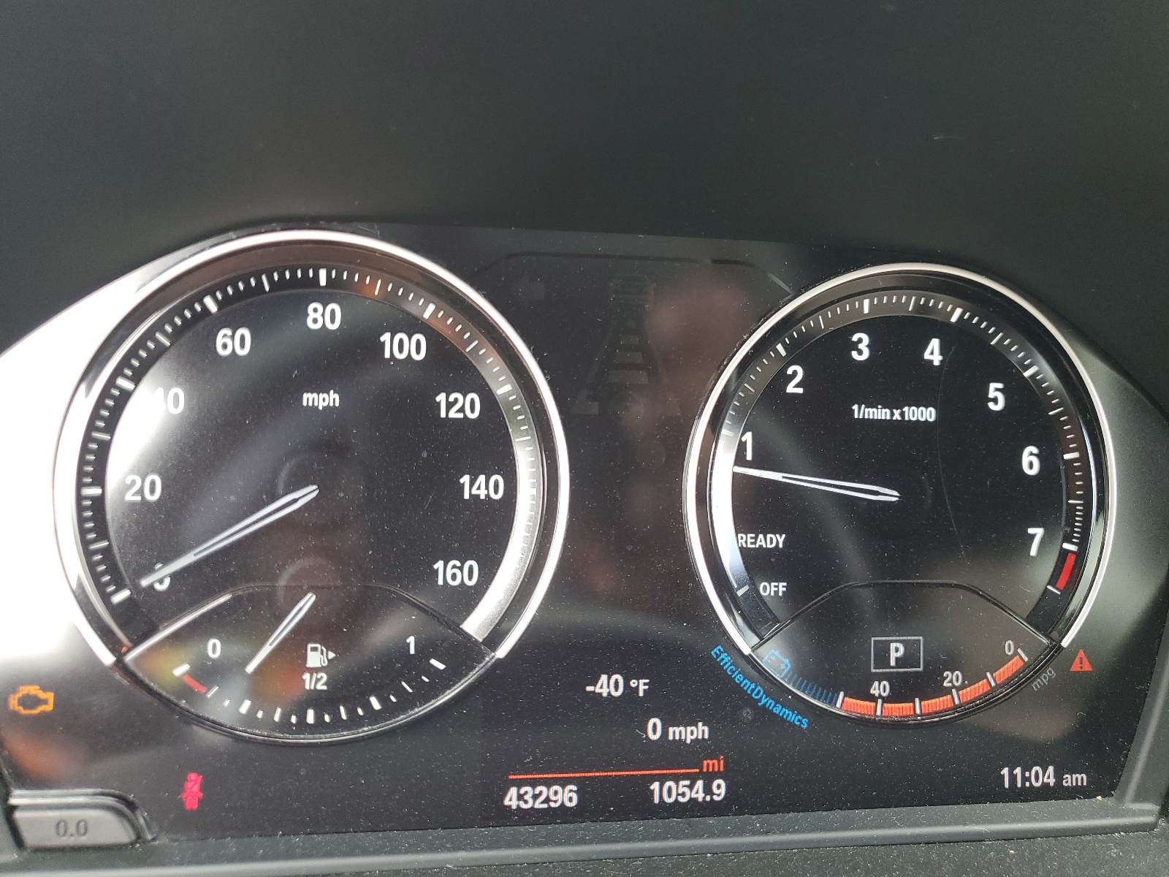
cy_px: 438
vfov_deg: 53.1
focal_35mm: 26
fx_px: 878
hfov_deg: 67.3
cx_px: 584
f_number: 1.5
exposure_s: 1/120
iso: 94
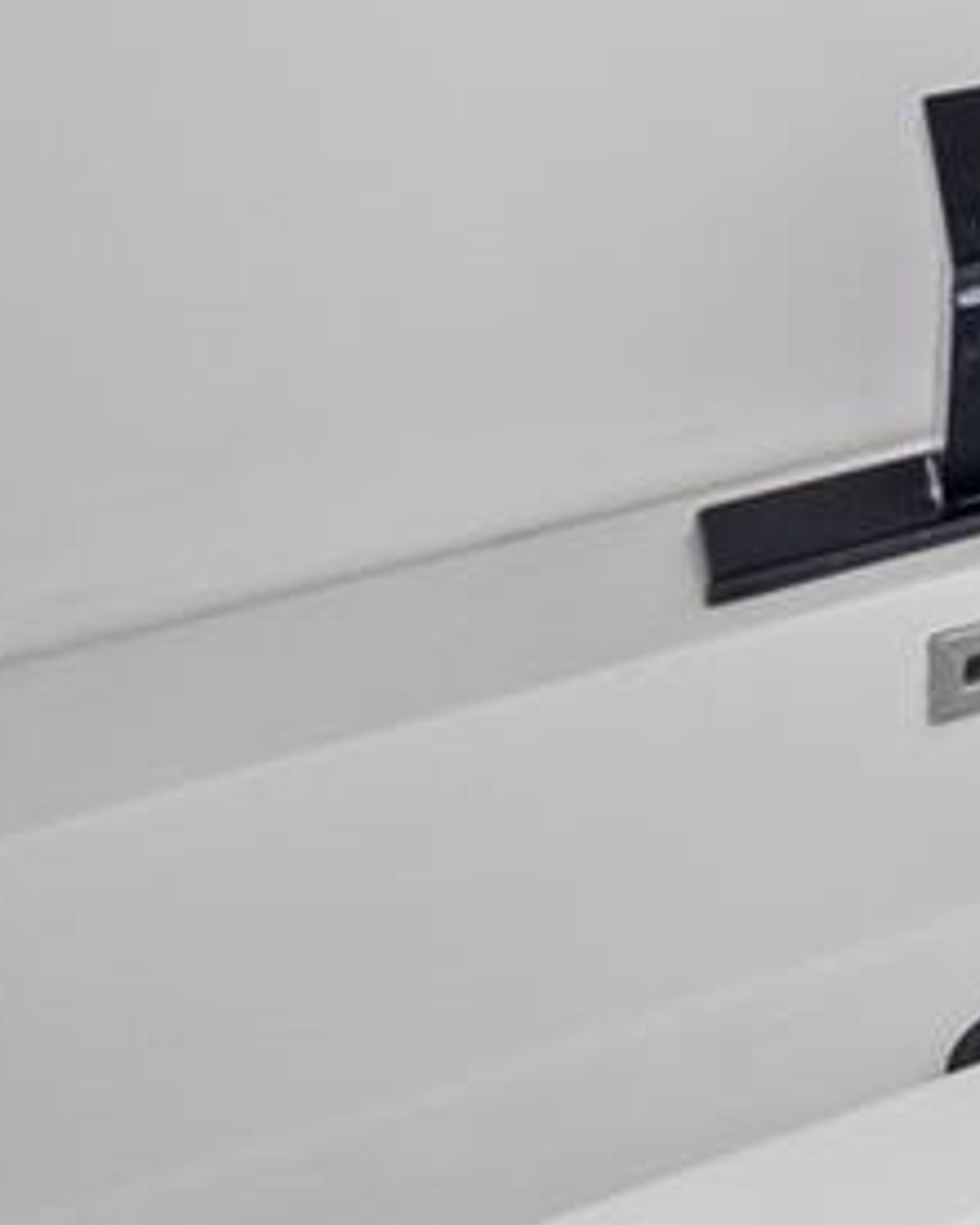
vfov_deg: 19.9
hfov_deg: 10.4
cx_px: 3176
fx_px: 2973
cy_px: -641
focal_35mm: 82
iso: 100
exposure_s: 3.2
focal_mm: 10
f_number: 10
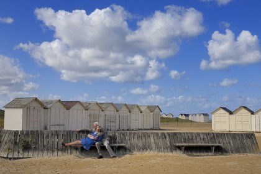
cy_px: 87
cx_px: 130
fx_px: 304
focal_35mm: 42
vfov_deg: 31.9
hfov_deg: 46.4
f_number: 11
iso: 100
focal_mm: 28
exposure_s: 1/160
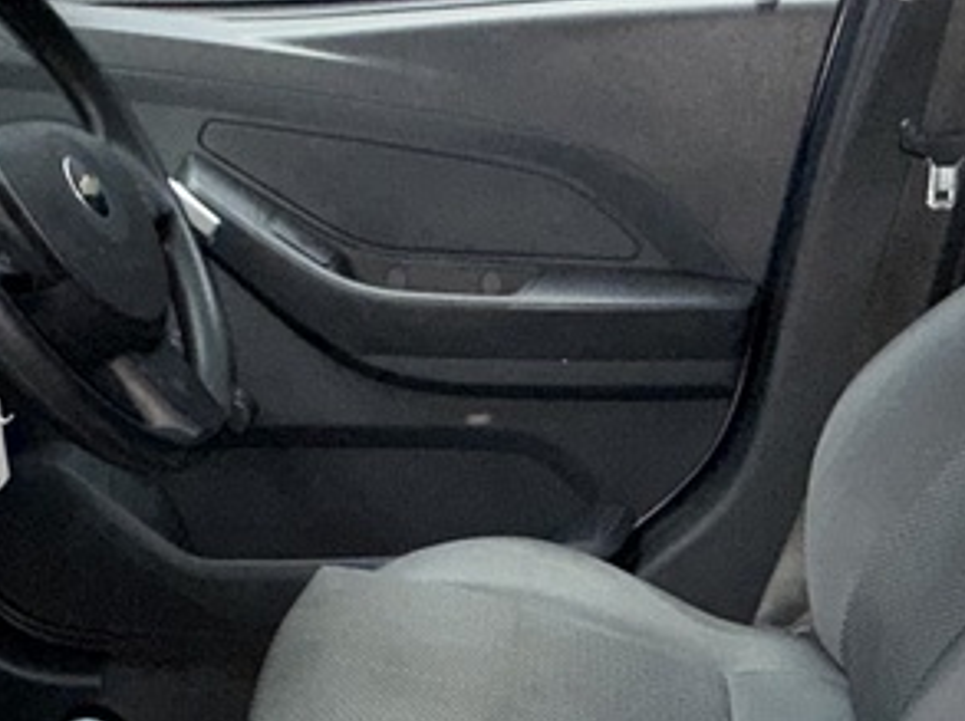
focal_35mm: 49
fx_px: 1364
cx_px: 464
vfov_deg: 27.3
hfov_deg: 38.9
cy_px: 780
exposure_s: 1/60
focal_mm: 2.22
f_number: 2.2
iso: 400
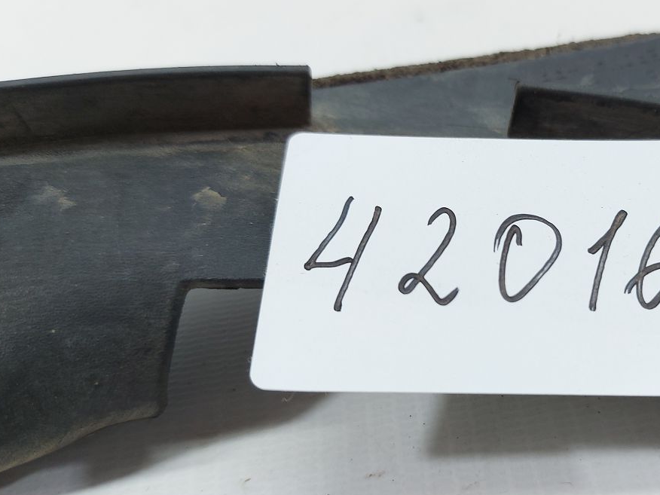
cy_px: 258
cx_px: 490
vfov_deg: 37.7
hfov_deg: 47.3
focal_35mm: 38
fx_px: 725
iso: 50
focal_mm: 5.23
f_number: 1.8
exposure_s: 1/50
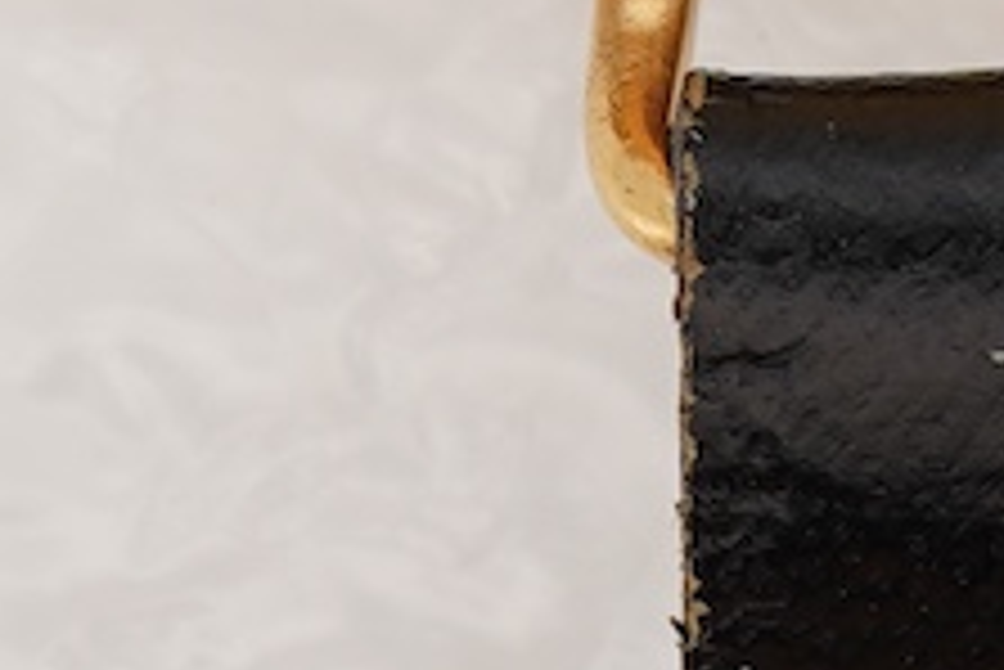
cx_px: 1022
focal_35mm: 317
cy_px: -1677
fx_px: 8846
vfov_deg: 4.1
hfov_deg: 6.5
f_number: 22
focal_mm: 30
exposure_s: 1/160
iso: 160
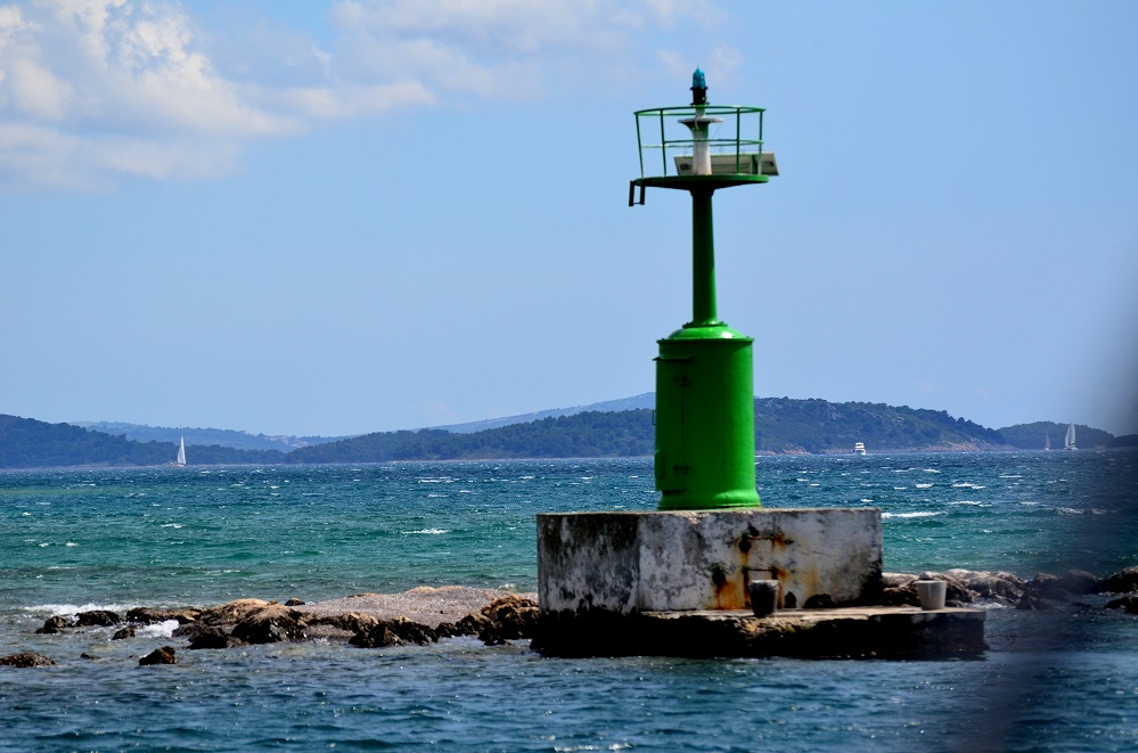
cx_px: 569
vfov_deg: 5.9
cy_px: 376
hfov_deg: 8.9
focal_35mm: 232
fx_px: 7332
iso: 400
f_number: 4.8
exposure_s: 1/3200
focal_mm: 155
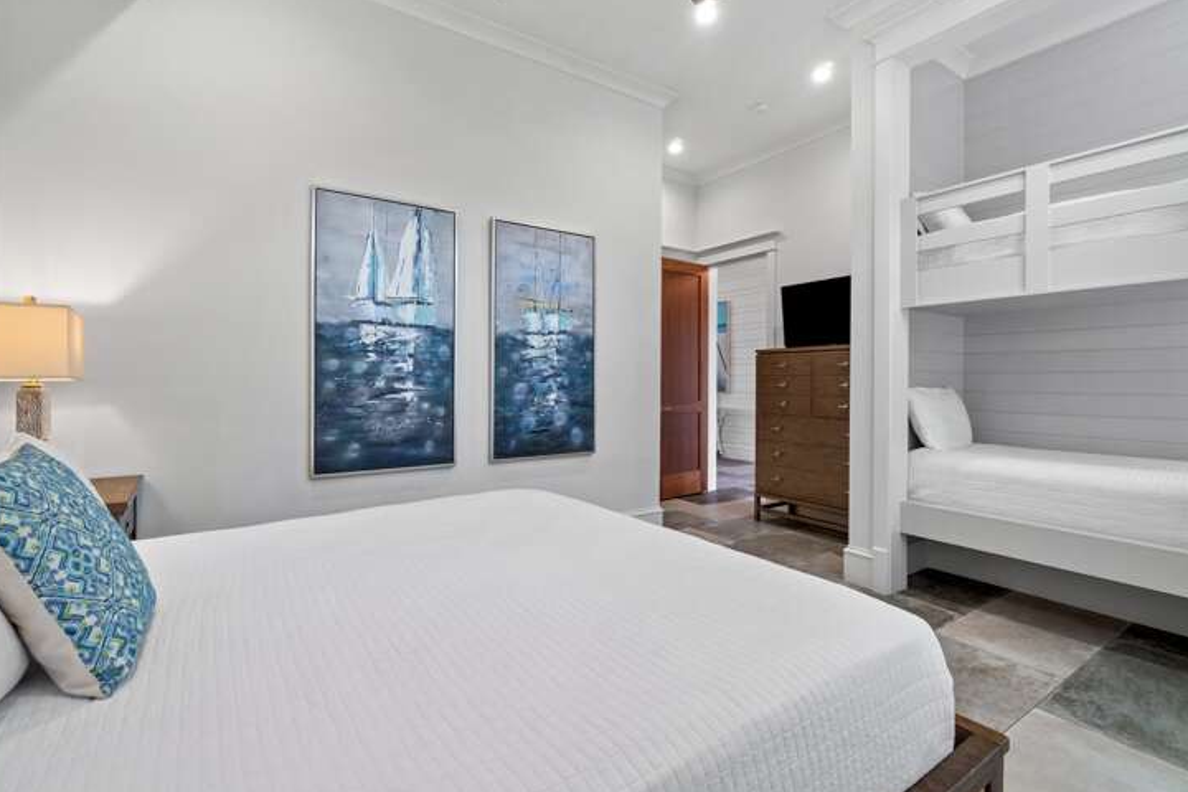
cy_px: 388
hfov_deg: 96.7
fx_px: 528
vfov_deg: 73.7
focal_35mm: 16
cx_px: 586
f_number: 8
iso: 800
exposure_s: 1/1.67
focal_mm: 10
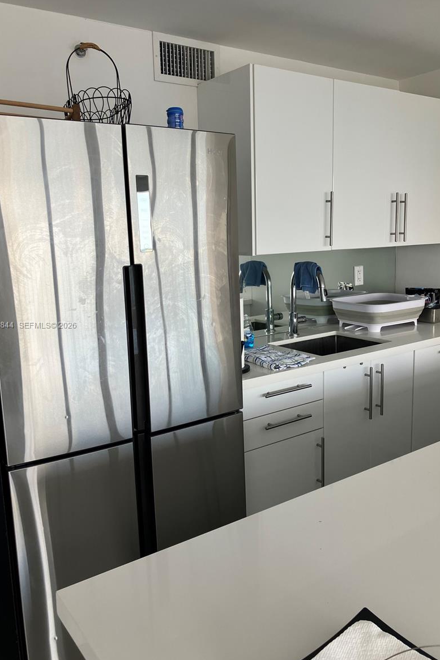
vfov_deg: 61.9
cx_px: 226
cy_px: 326
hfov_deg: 43.6
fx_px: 550
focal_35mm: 30
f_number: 1.8
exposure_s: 1/120
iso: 32
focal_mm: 3.99
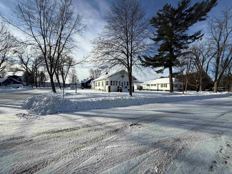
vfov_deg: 85.7
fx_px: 94
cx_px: 116
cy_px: 87
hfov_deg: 102.1
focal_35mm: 14
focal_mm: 2.22
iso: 50
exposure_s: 1/3125
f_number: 2.2
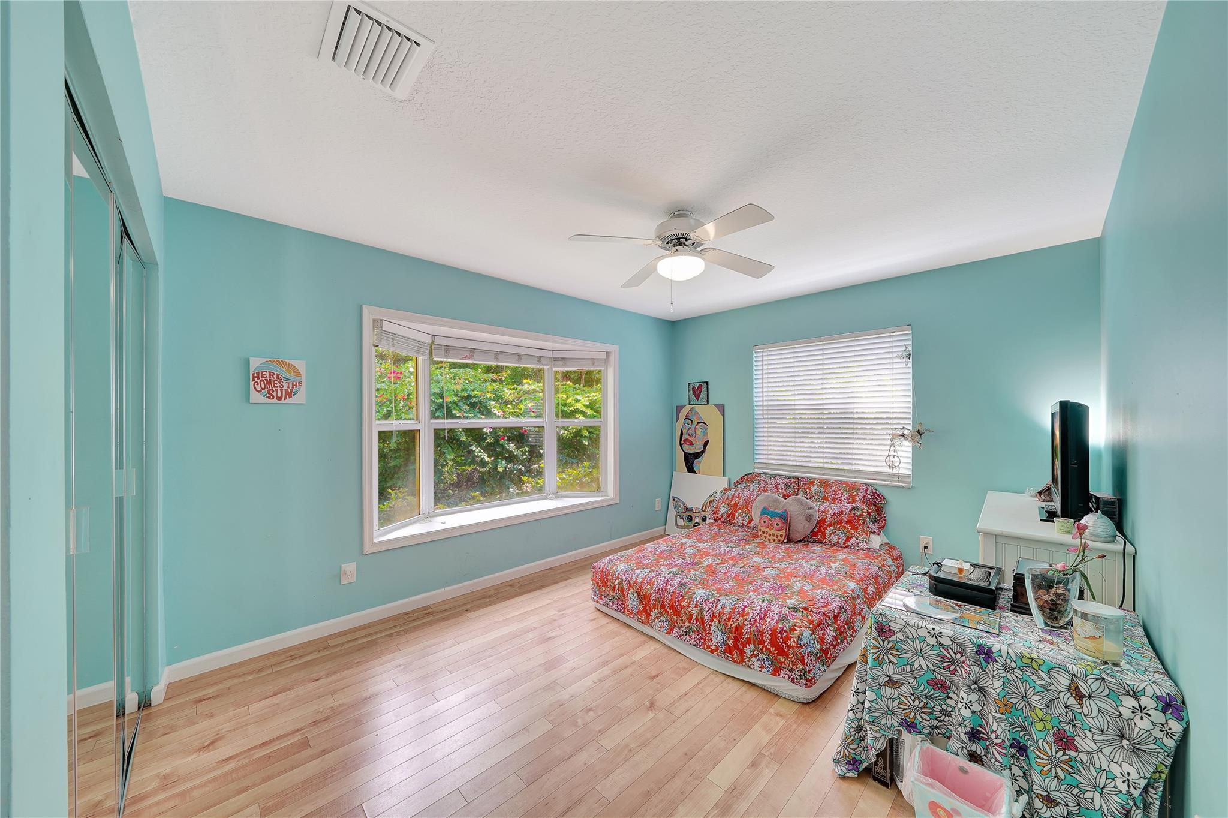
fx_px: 409
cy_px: 409
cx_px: 614
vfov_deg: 90.0
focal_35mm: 12
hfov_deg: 112.6
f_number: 16
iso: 100
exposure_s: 2
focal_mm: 12
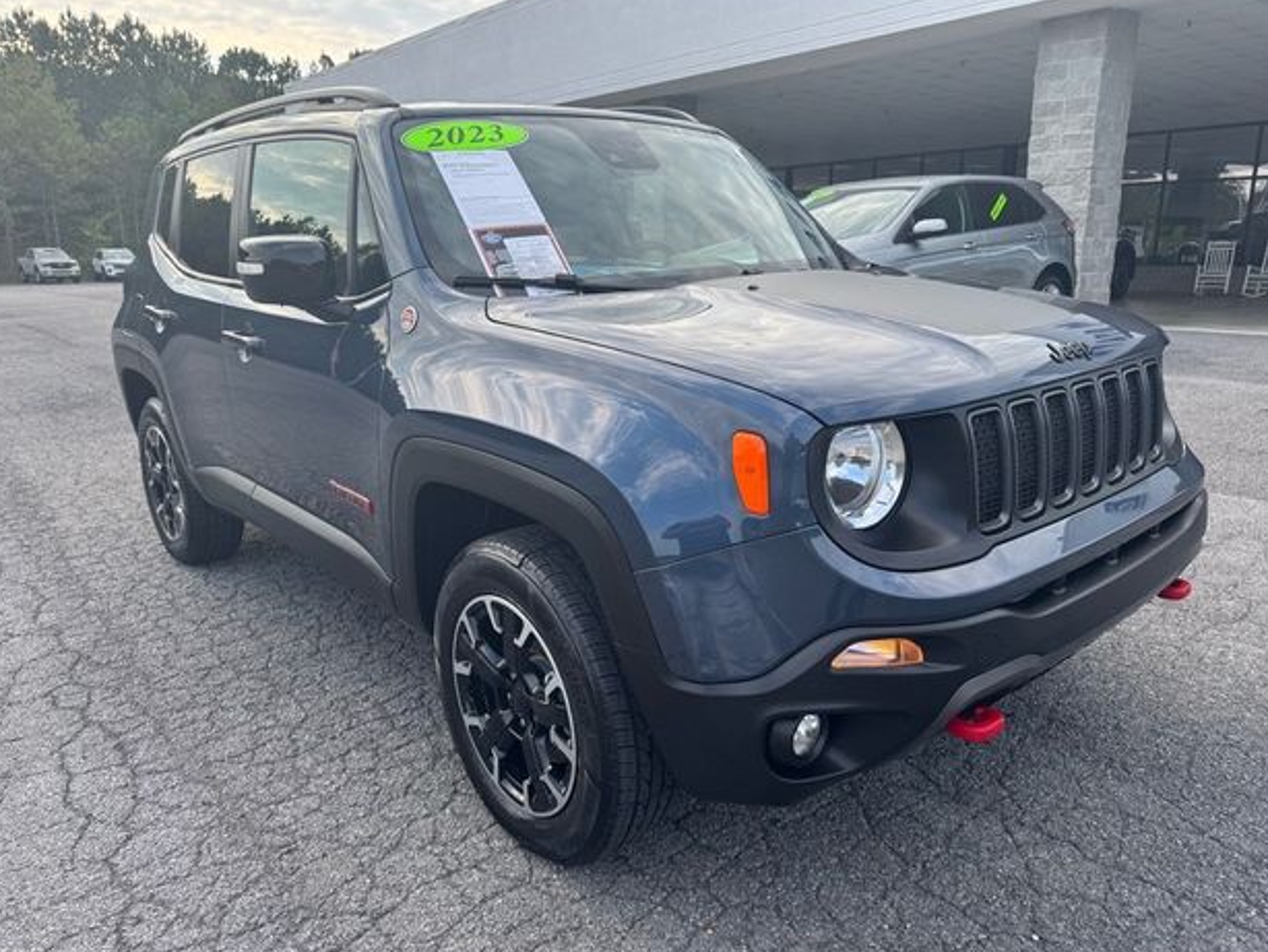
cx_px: 651
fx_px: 916
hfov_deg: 69.4
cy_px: 473
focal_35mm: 25
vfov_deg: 54.9
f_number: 1.78
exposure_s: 1/925
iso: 80
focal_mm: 6.76
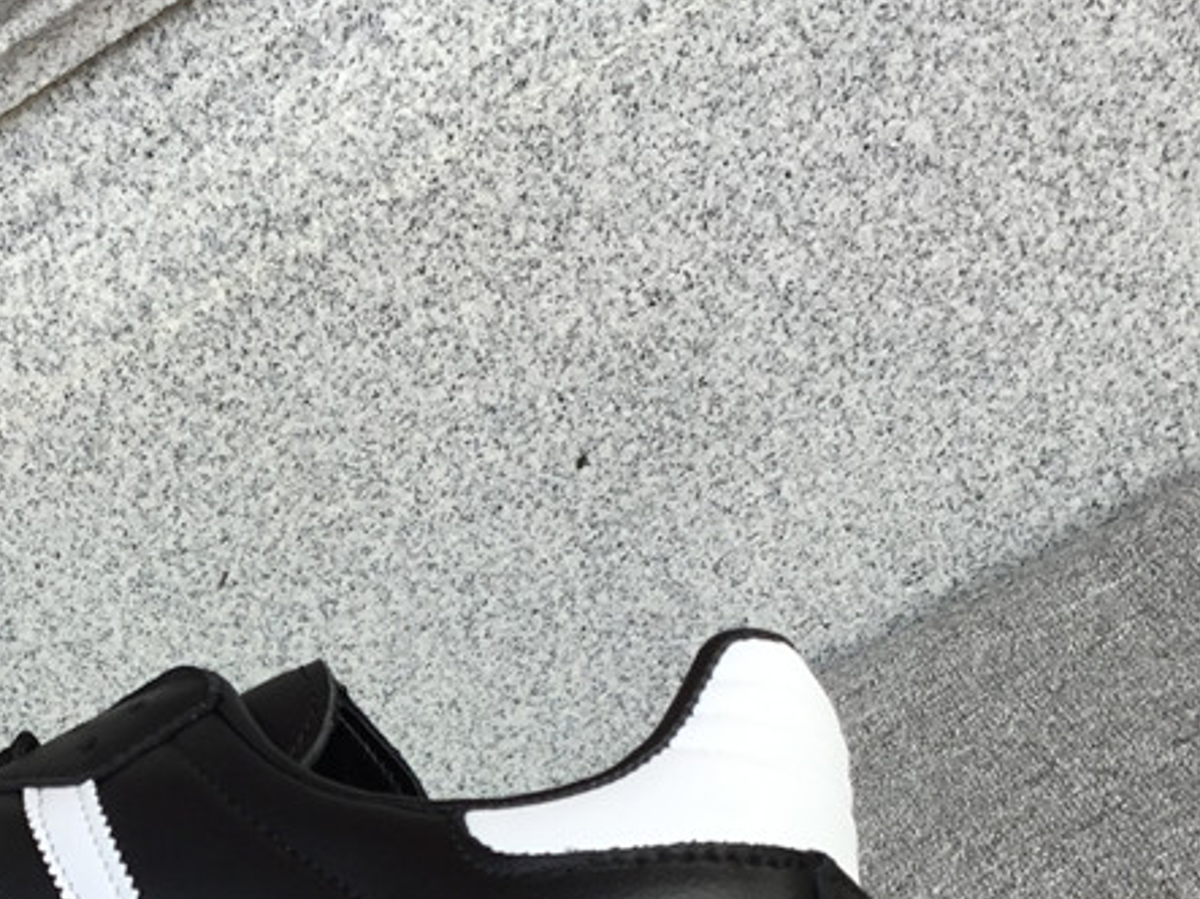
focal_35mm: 63
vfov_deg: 22.6
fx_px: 2183
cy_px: 833
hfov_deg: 29.8
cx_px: 190
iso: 25
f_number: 2.4
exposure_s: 1/345
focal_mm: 3.3
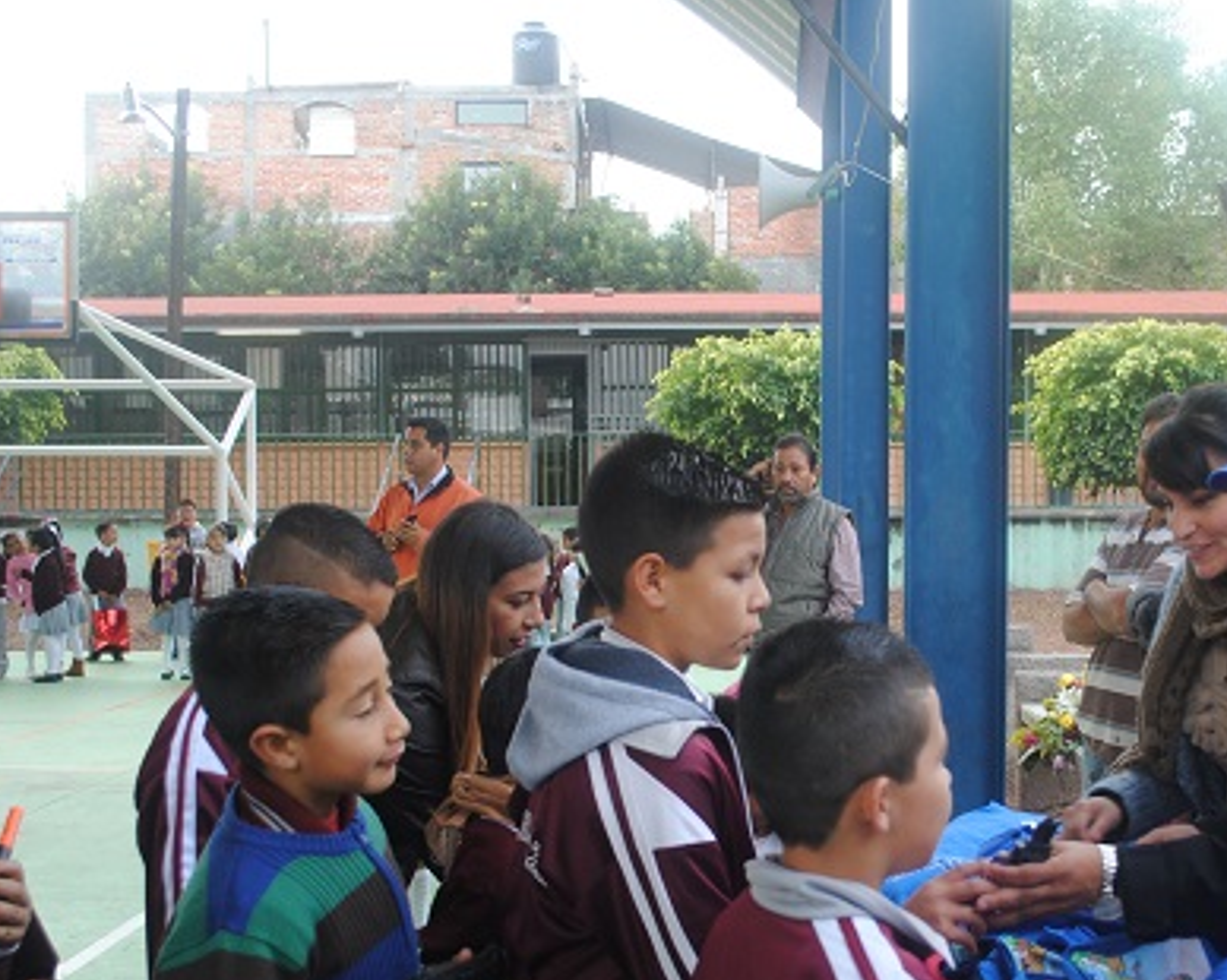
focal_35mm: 52
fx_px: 1887
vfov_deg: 29.1
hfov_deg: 35.7
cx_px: 794
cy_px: 572
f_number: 4.5
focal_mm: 26
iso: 200
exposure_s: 1/80
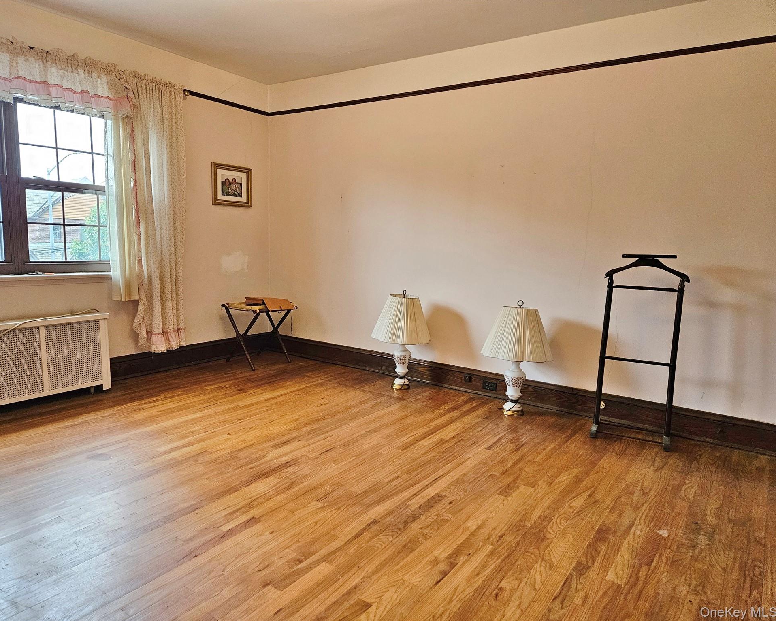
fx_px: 551
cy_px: 311
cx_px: 368
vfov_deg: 58.8
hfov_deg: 70.2
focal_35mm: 24
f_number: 1.8
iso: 640
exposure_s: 1/120
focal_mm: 5.4
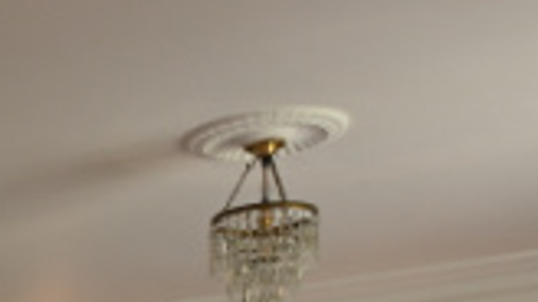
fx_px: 1910
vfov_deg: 8.2
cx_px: -794
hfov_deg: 12.3
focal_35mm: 134
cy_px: 770
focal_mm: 21
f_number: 13
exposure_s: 1/1.67
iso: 320
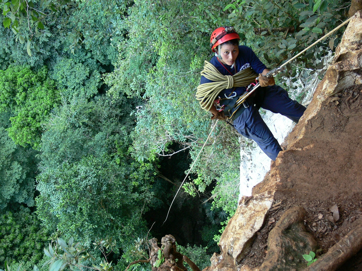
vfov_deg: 40.7
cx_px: 181
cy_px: 136
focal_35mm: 35
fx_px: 366
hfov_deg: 52.6
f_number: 2.8
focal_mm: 7.5
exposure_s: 1/30
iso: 100
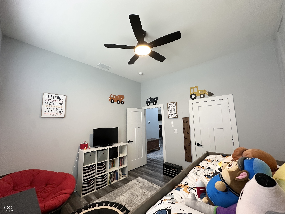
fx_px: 115
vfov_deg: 85.7
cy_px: 107
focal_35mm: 14
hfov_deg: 102.1
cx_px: 142
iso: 200
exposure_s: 1/120
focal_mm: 2.22
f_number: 2.2
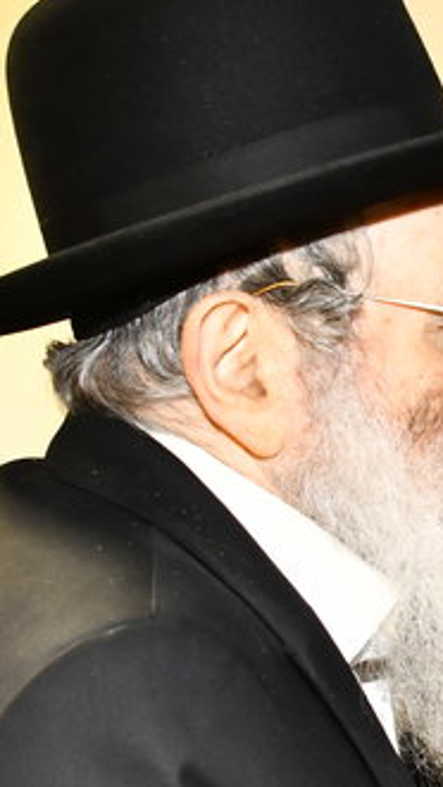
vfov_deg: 17.3
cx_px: 900
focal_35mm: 124
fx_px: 2591
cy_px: 491
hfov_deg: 9.2
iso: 1000
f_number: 5.6
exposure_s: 1/125
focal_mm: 28
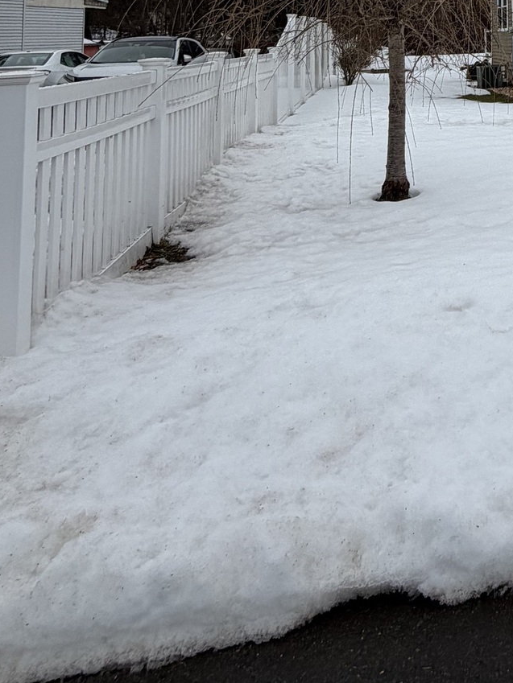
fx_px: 751
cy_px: -37
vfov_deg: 41.0
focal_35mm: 38
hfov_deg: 32.3
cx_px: 590
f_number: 2.2
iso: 40
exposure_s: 1/574
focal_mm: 2.22
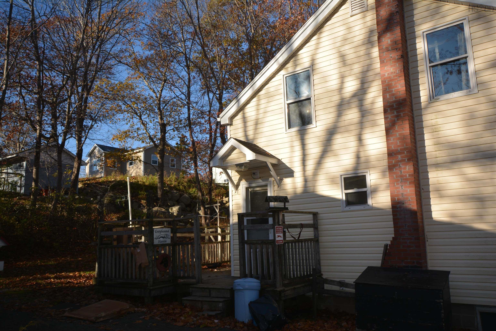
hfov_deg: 61.9
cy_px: 166
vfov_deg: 43.6
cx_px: 248
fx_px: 413
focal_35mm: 30
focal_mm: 20
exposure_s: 1/200
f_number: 8
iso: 100
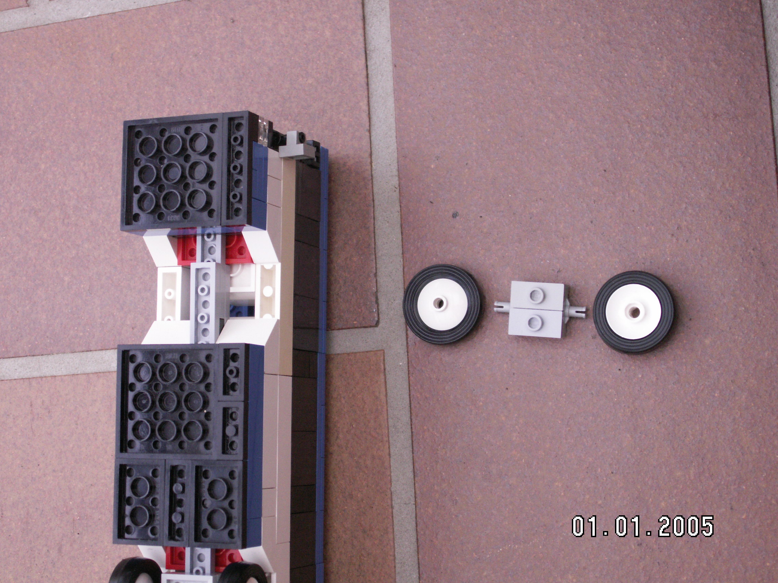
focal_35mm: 62
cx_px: 389
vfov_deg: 23.7
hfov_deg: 31.2
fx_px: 1393
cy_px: 292
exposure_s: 1/60
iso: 160
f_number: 3.2
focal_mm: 10.28
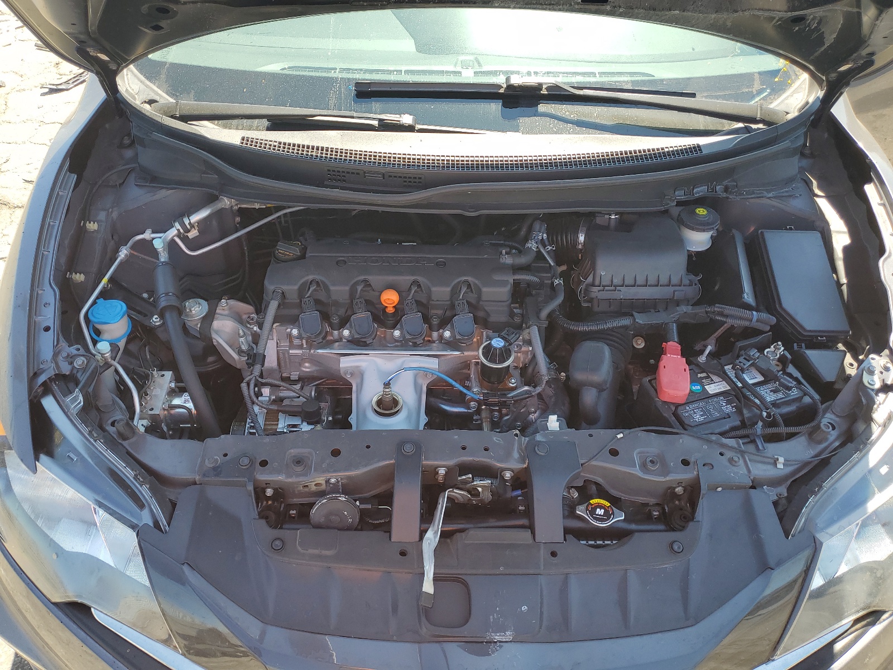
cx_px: 446
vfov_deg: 53.1
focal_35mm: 26
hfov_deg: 67.3
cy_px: 335
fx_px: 671
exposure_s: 1/556
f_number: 1.5
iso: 50
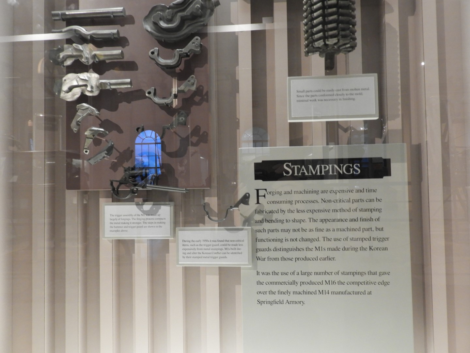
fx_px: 326
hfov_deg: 71.6
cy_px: 176
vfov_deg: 56.8
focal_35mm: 24
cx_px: 235
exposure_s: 1/13
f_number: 3.3
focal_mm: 4.3
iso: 400
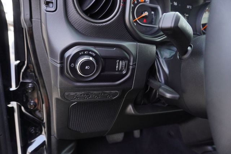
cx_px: 116
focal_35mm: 24
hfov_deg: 73.7
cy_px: 77
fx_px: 154
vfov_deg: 53.2
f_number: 4
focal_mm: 16
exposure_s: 1/320
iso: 640
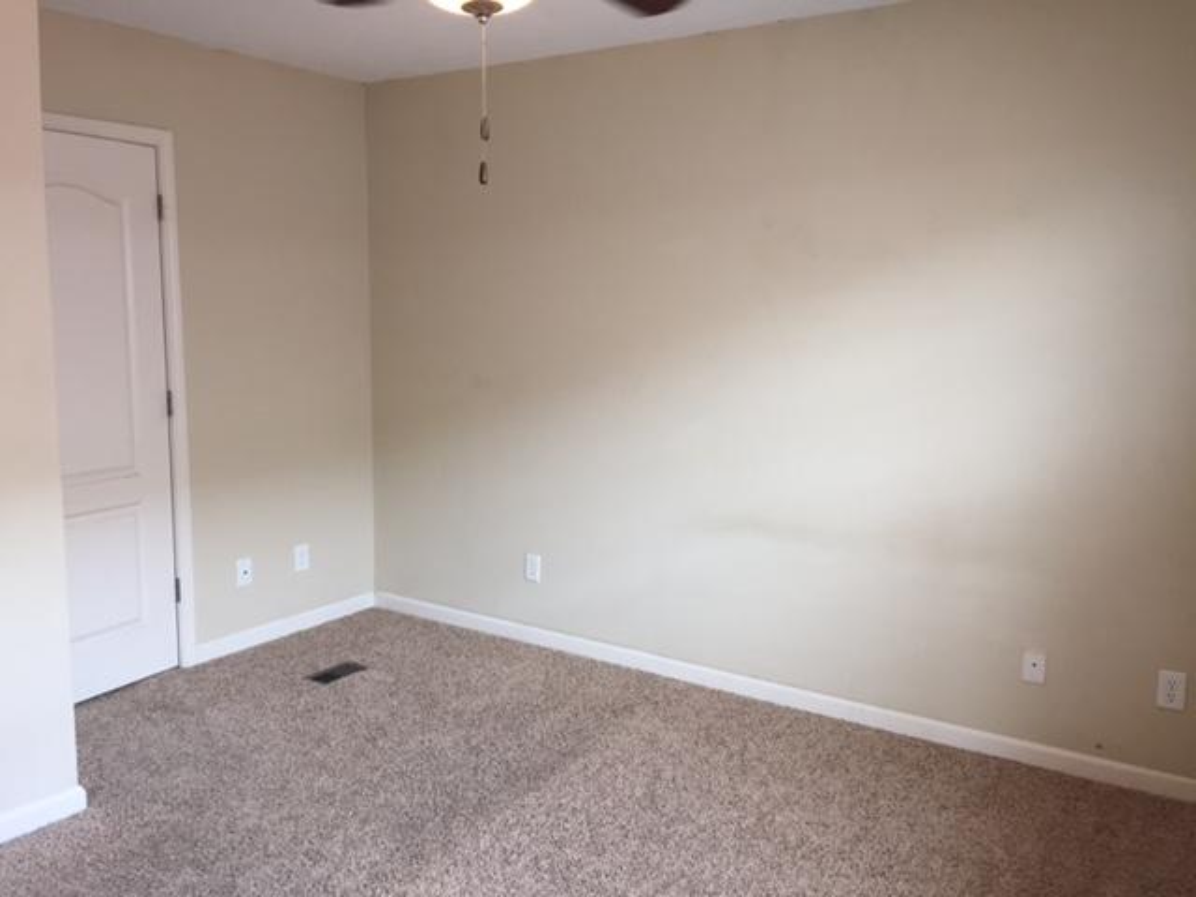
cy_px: 448
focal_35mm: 29
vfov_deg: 48.2
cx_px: 598
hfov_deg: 61.7
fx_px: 1002
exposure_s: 1/30
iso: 32
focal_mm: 4.15
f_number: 2.2
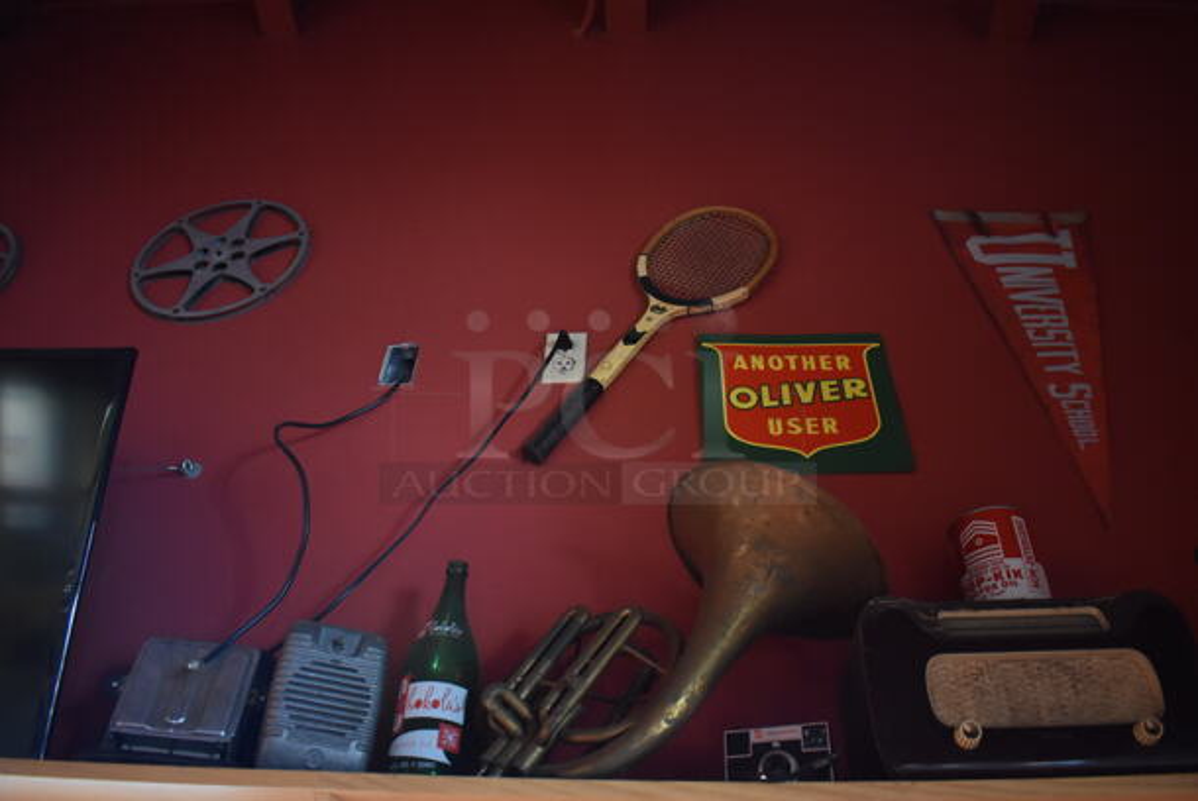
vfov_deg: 48.0
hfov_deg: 67.3
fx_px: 899
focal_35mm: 27
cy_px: 400
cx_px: 599
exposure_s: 1/30
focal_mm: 18
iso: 1800
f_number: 3.5
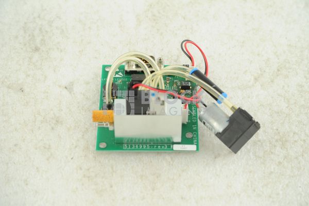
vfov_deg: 12.4
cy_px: 103
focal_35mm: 110
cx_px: 154
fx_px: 943
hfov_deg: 18.6
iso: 1600
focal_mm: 110
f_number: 9
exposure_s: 1/100
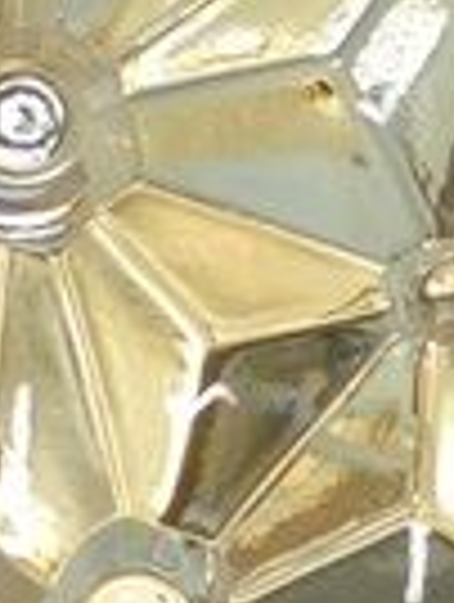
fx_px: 3974
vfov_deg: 8.7
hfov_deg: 6.5
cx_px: 47
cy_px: 135
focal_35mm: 228
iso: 100
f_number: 4
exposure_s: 1/100
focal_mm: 6.1
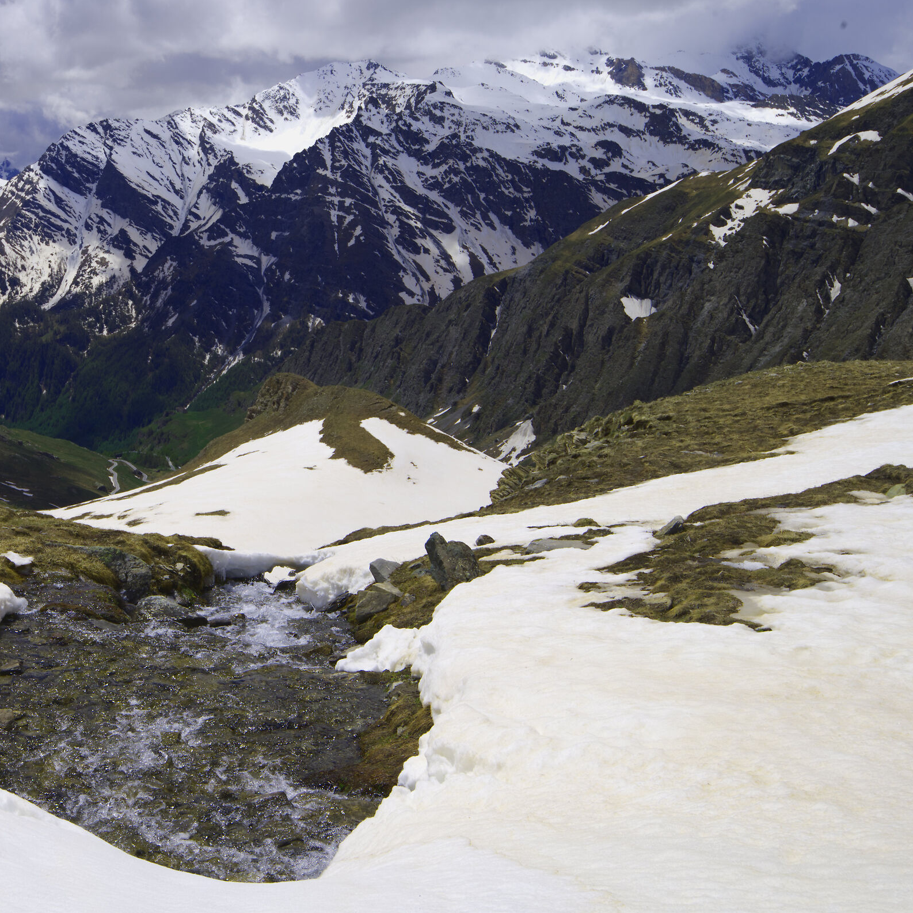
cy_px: 454
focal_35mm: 45
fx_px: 1343
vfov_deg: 37.6
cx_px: 230
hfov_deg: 36.7
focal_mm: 35
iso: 125
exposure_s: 1/400
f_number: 14
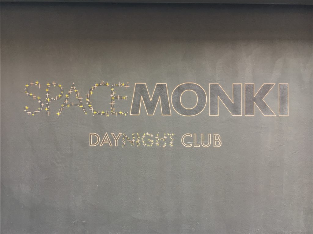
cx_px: 156
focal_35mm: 29
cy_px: 117
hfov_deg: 61.7
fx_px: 262
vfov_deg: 48.2
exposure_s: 1/100
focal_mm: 4.15
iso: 40
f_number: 2.2
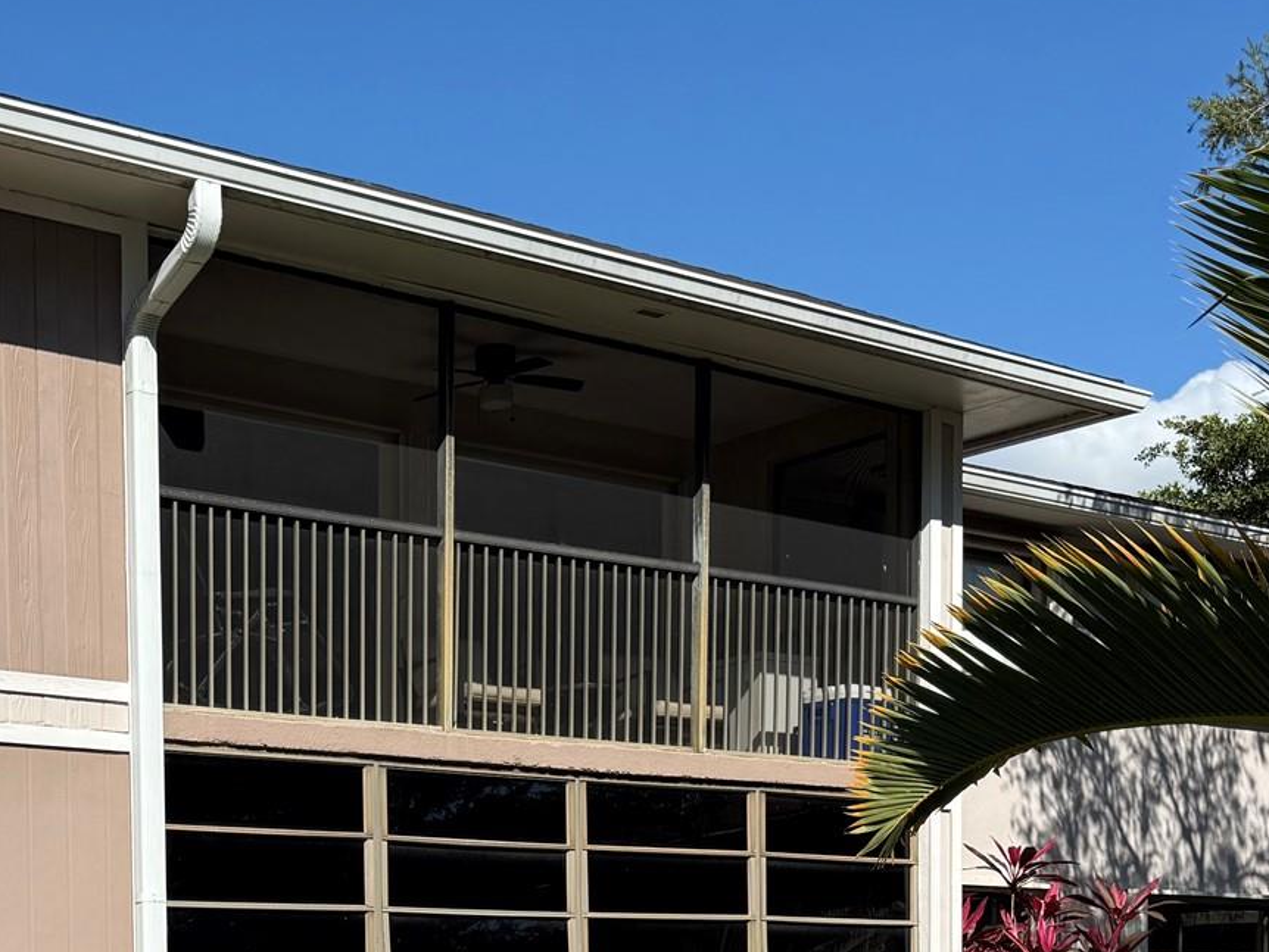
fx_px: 2090
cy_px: 1037
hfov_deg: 33.0
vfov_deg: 24.1
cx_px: 280
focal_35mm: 57
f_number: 1.78
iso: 80
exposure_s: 1/4975
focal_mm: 6.76
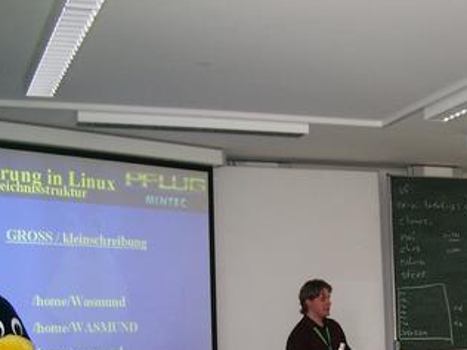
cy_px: 346
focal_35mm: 75
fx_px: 1012
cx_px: 344
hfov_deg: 25.7
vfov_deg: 19.1
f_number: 2.6
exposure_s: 1/60
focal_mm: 7.6
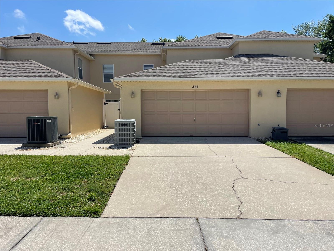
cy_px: 126
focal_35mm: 26
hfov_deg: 67.3
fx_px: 251
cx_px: 167
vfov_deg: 53.1
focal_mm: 4.2
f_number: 1.6
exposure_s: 1/5291
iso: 32
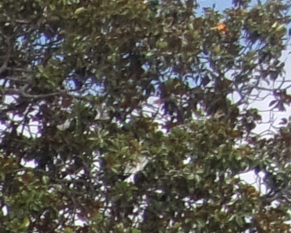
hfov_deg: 4.4
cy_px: 754
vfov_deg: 3.5
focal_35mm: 425
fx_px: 3660
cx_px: -604
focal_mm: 9.4
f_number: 4.3
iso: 80
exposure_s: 1/600
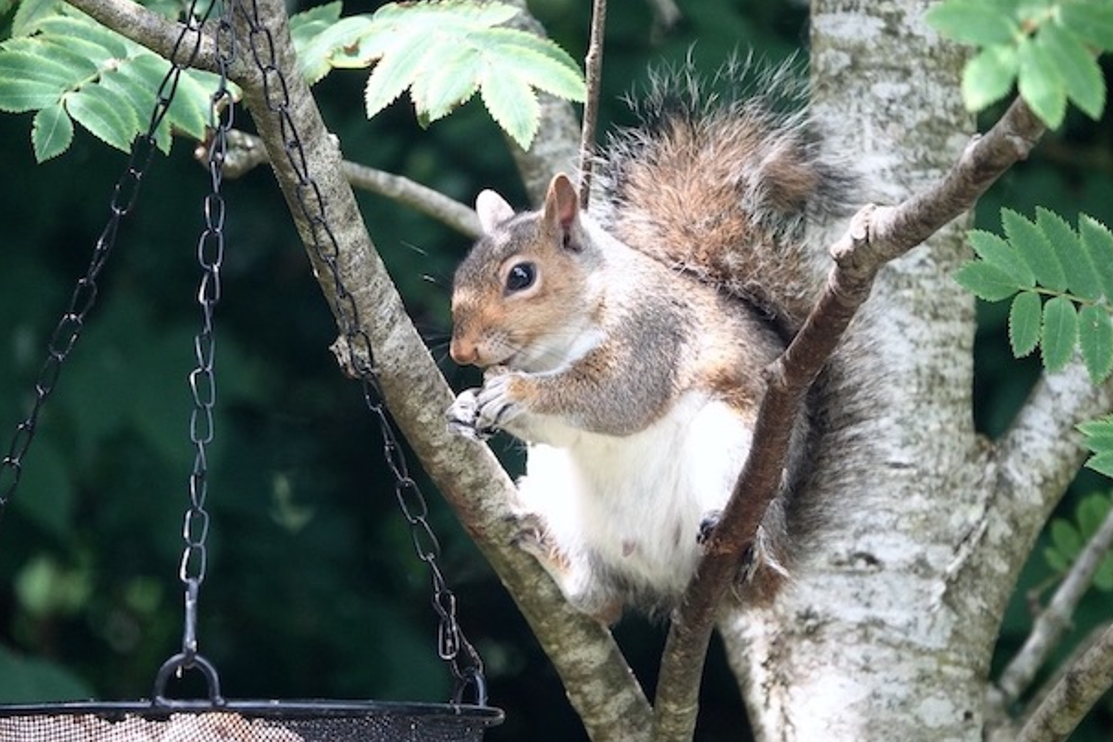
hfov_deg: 2.8
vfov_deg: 1.9
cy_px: 419
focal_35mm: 743
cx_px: 500
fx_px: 22969
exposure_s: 1/250
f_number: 4
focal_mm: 220
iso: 640
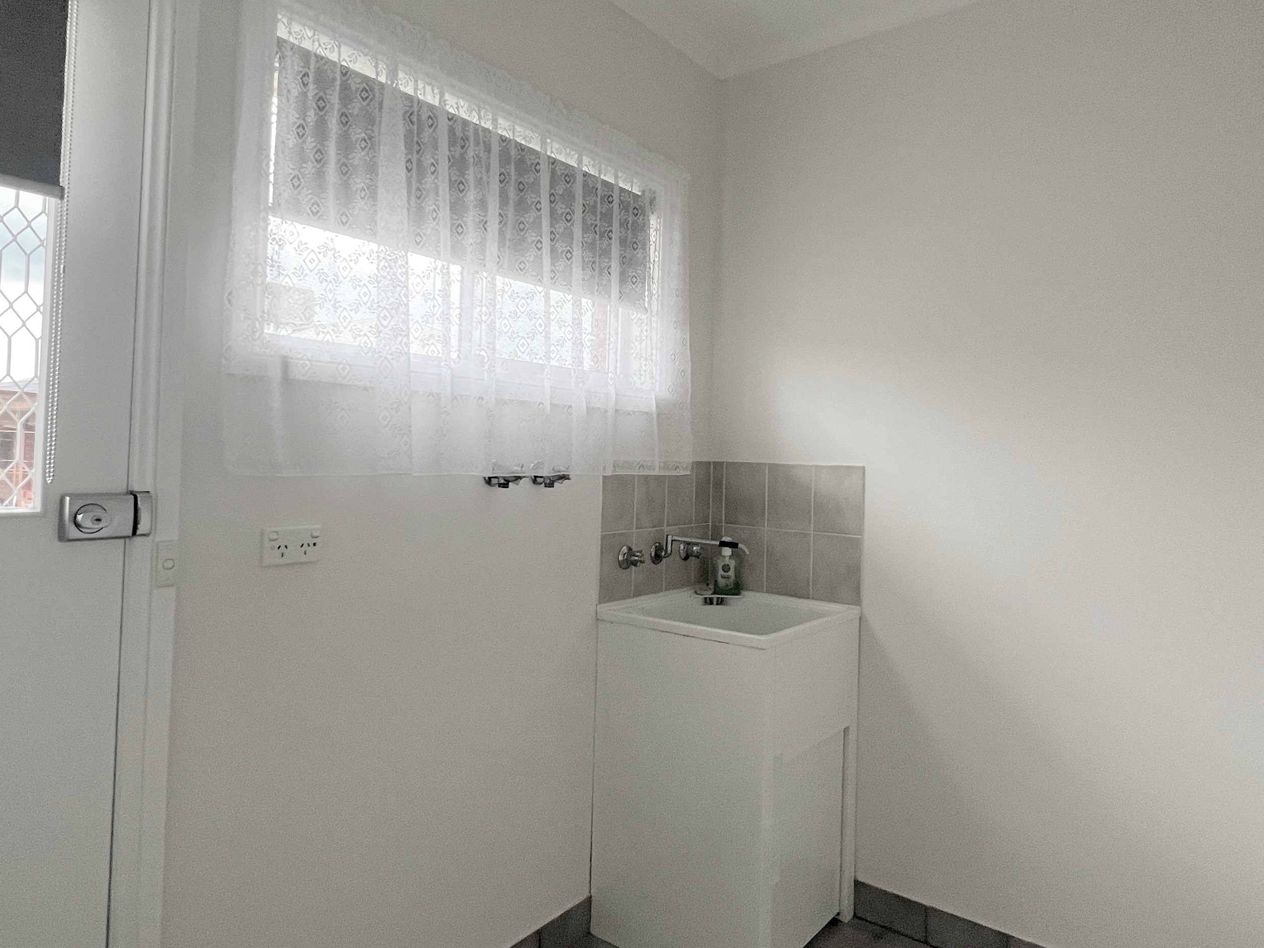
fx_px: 767
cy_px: 428
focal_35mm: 21
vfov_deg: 63.3
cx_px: 623
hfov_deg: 79.0
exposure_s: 1/100
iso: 160
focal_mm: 1.57
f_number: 1.8
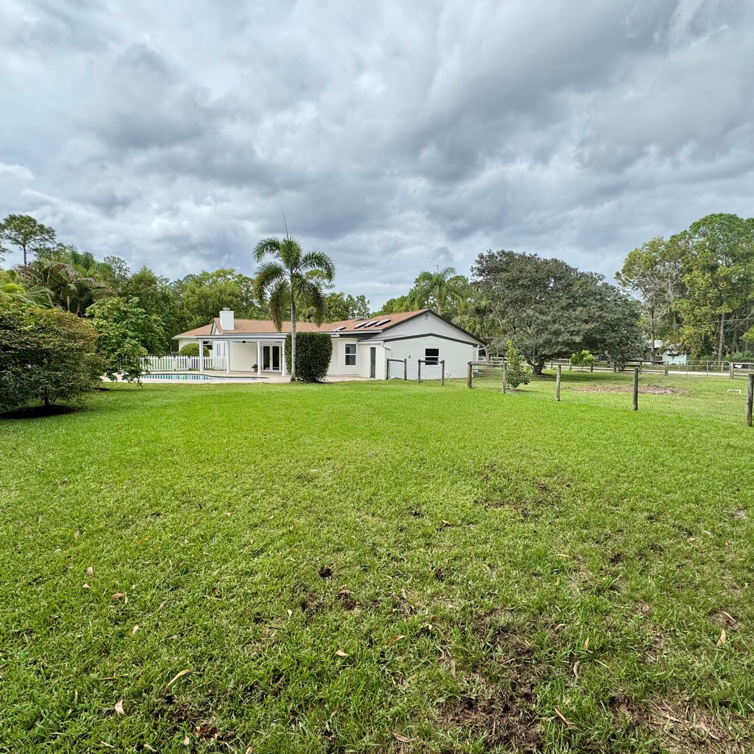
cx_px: 404
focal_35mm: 17
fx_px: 419
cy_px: 377
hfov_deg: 83.8
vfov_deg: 84.0
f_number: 2.2
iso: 50
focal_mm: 2.22
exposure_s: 1/1536
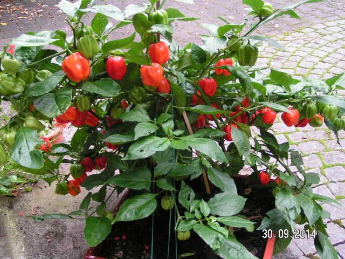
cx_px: 172
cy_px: 130
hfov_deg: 42.1
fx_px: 448
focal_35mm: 45
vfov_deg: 32.2
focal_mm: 6.9
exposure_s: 1/50
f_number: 2.8
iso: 100
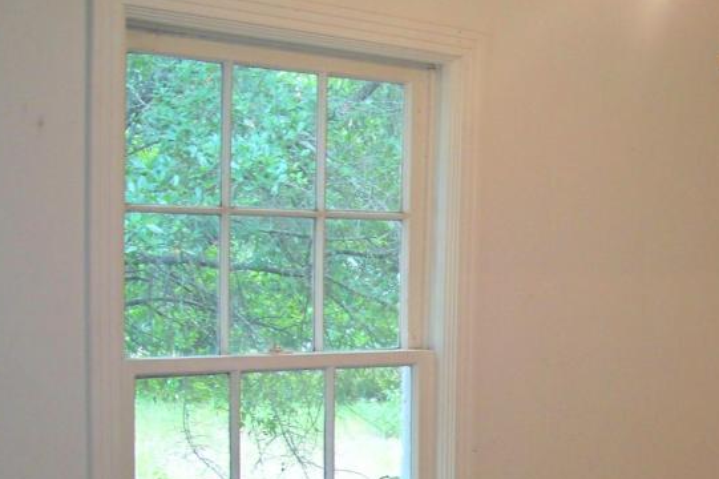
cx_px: 599
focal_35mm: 65
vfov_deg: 20.7
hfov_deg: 30.1
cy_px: 379
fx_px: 1297
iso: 200
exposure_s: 1/30
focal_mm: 5.85
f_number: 2.8
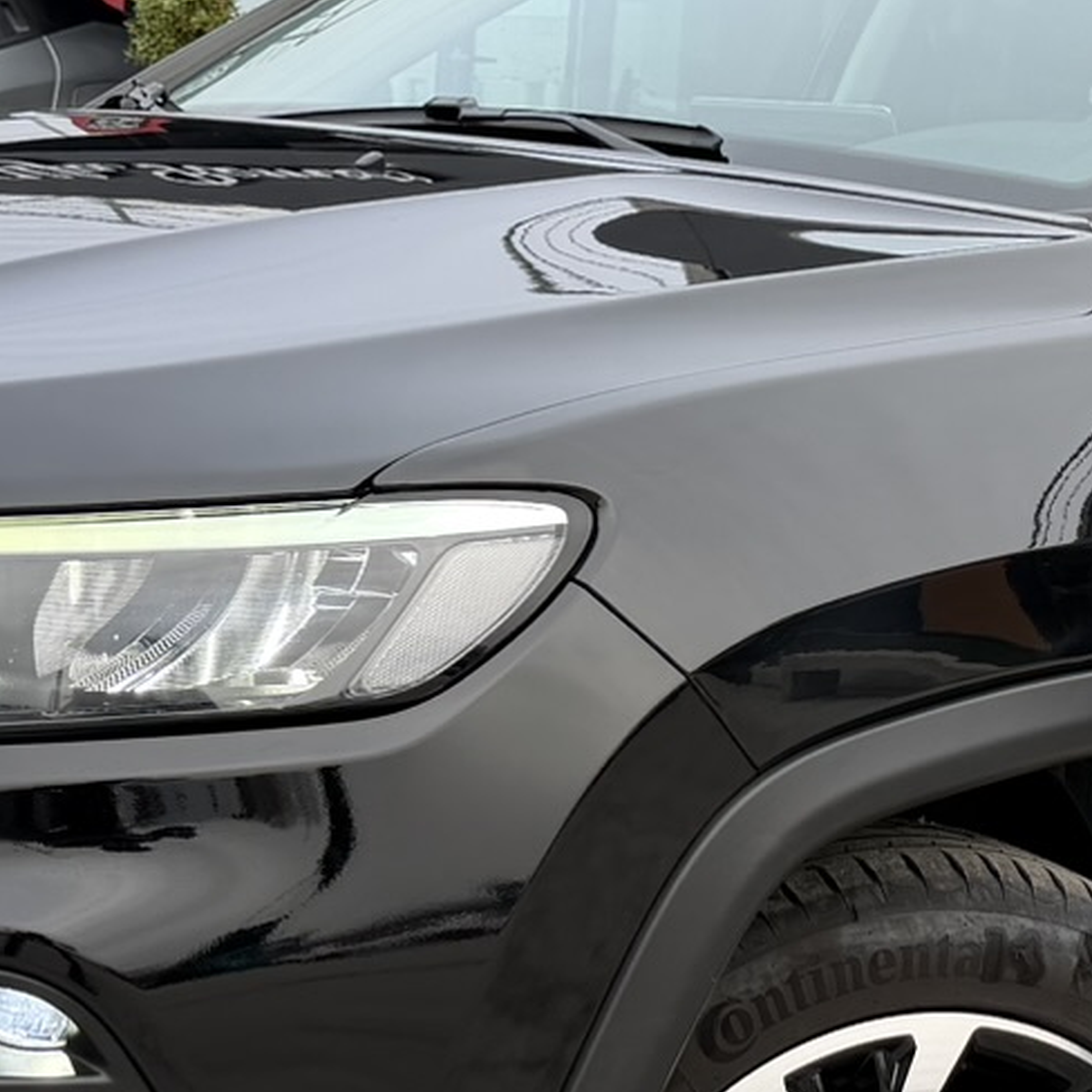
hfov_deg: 19.2
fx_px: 3176
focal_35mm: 89
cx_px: 926
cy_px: 606
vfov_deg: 19.5
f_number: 1.78
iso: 80
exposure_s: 1/363
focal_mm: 6.76
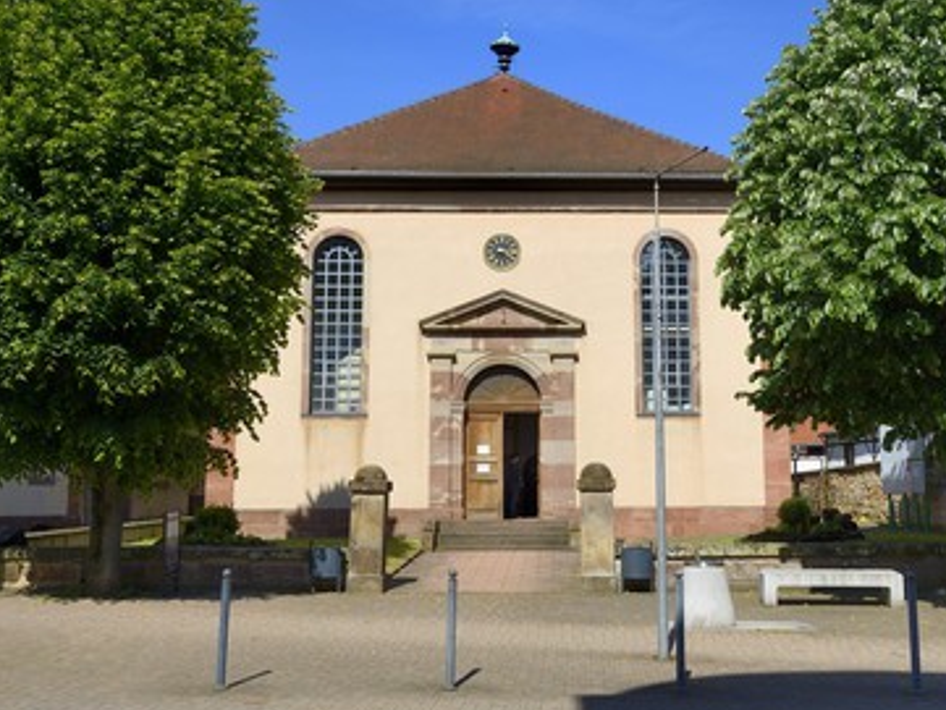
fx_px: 1039
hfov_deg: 48.8
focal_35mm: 38
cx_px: 545
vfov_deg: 37.7
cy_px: 359
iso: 200
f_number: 13
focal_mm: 34
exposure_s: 1/250
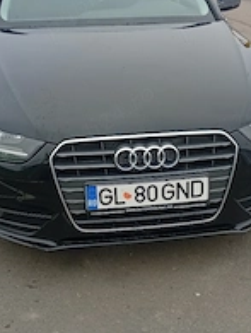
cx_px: 133
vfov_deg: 34.8
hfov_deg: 26.6
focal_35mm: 55
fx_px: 530
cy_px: 147
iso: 50
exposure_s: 1/250
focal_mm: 3.84
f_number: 1.8
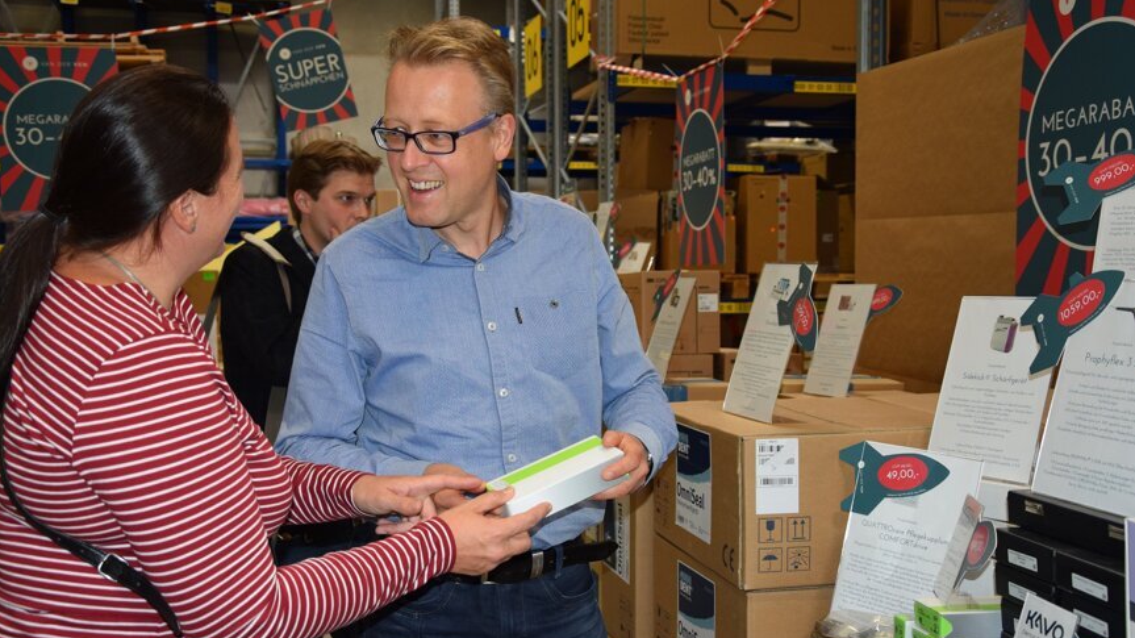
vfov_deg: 29.0
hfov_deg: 49.4
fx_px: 1234
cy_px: 316
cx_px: 567
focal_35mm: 41
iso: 800
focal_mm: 26
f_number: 4.5
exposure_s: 1/80
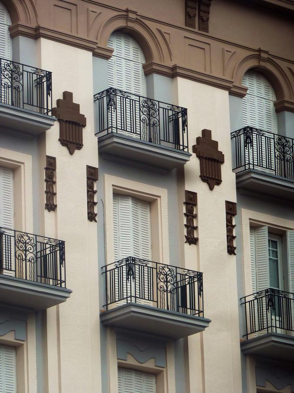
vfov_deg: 8.2
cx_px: 147
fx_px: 2740
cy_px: 196
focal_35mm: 242
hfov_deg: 6.1
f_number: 4.7
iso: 80
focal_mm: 39.7
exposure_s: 1/400
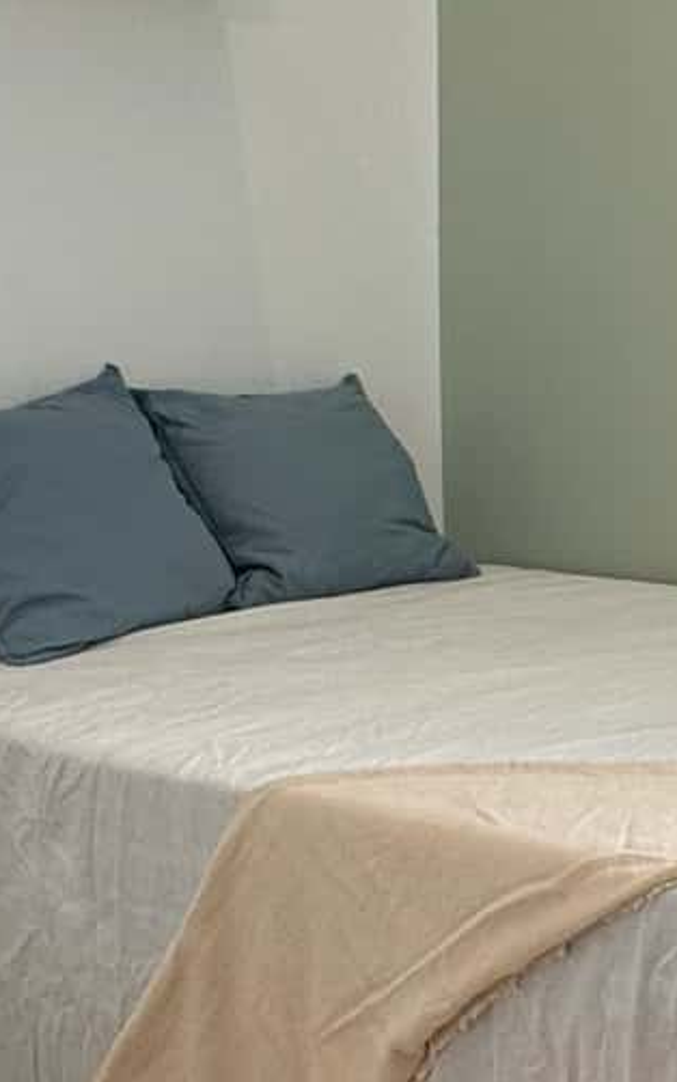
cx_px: 942
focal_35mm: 71
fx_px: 2095
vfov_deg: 29.0
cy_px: 507
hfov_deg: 17.0
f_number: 2.2
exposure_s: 1/100
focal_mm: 2.22
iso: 64
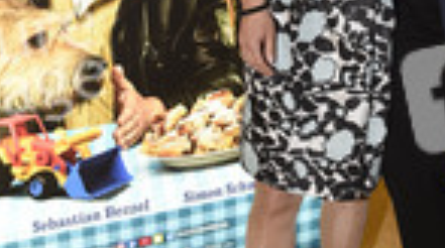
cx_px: 282
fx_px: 942
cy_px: -70
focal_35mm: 80
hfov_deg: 26.5
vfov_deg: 14.4
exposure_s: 1/50
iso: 800
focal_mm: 28
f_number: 6.3
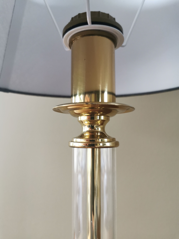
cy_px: 120
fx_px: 186
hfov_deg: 51.4
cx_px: 90
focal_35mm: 27
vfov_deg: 65.3
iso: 320
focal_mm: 5.56
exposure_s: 1/50
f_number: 1.6
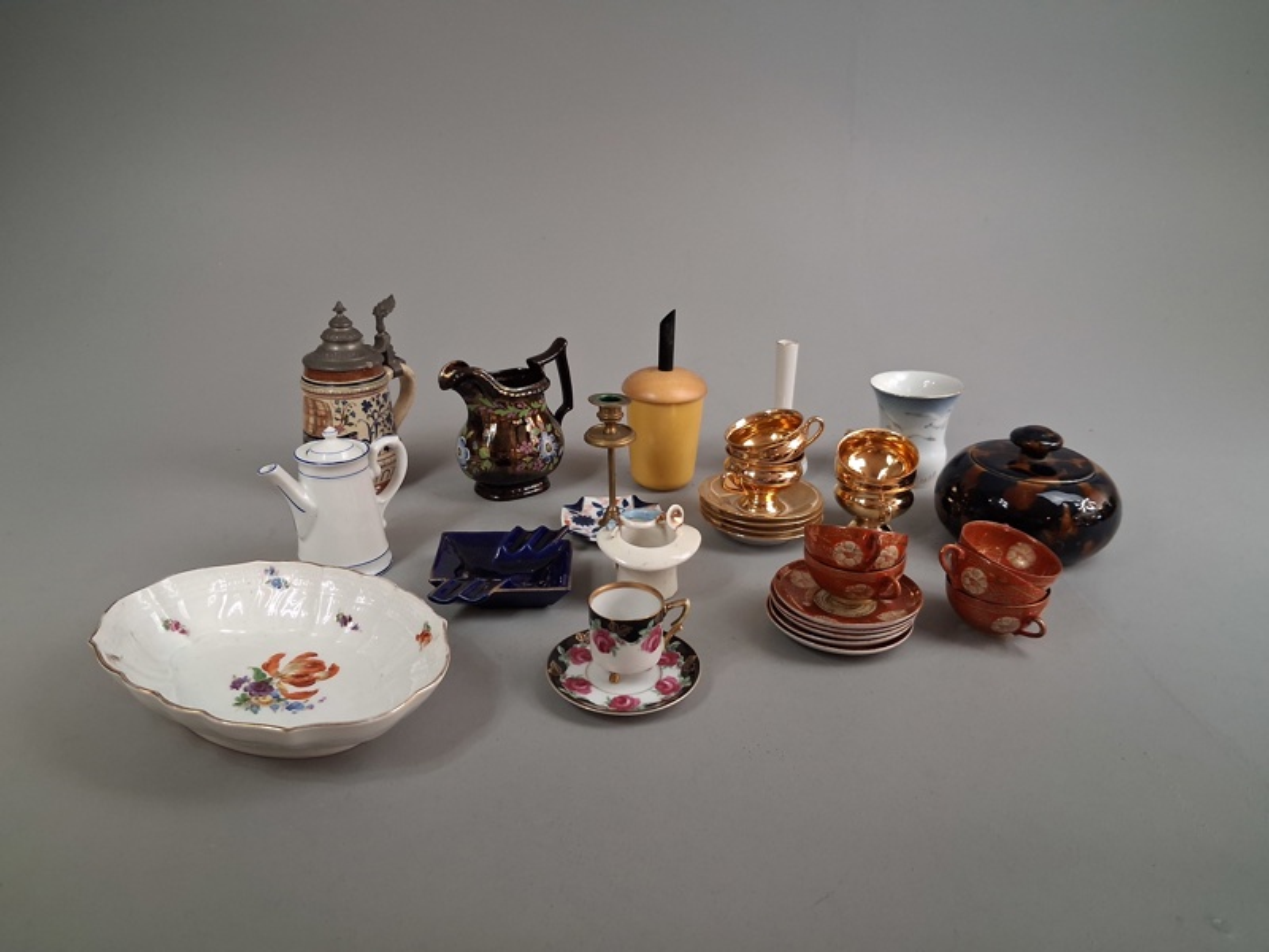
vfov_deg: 51.4
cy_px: 476
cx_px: 634
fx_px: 990
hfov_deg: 65.3
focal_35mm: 27
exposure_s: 1/100
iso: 320
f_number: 1.8
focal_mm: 4
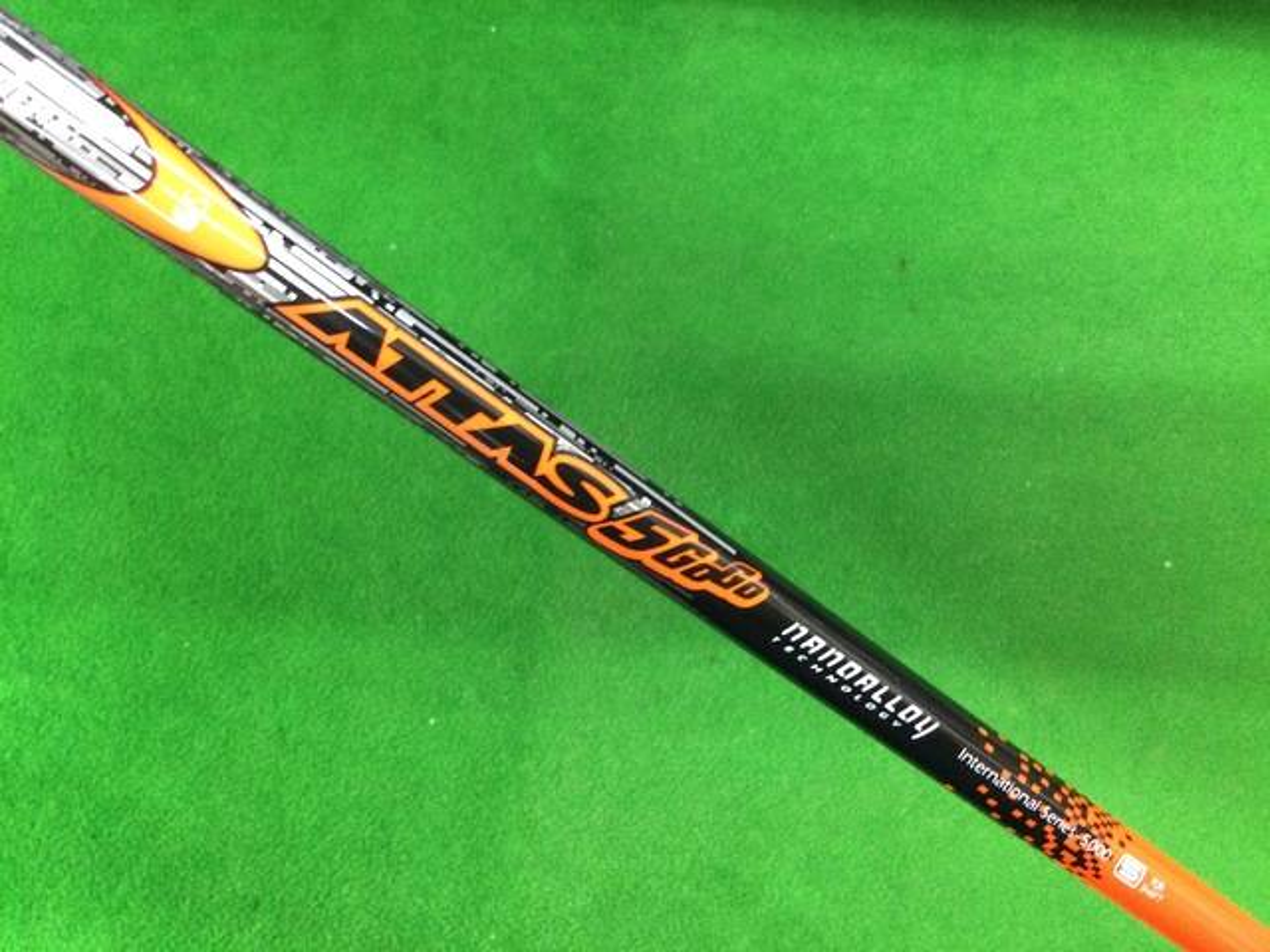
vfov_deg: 45.4
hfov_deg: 58.4
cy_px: 476
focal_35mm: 31
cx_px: 635
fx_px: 1137
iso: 200
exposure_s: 1/24
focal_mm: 3.3
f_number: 2.4
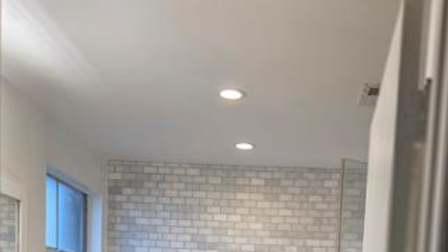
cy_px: 349
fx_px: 558
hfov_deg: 43.7
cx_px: 246
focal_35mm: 47
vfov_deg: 22.2
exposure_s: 1/120
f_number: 1.8
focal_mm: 5.4
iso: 125
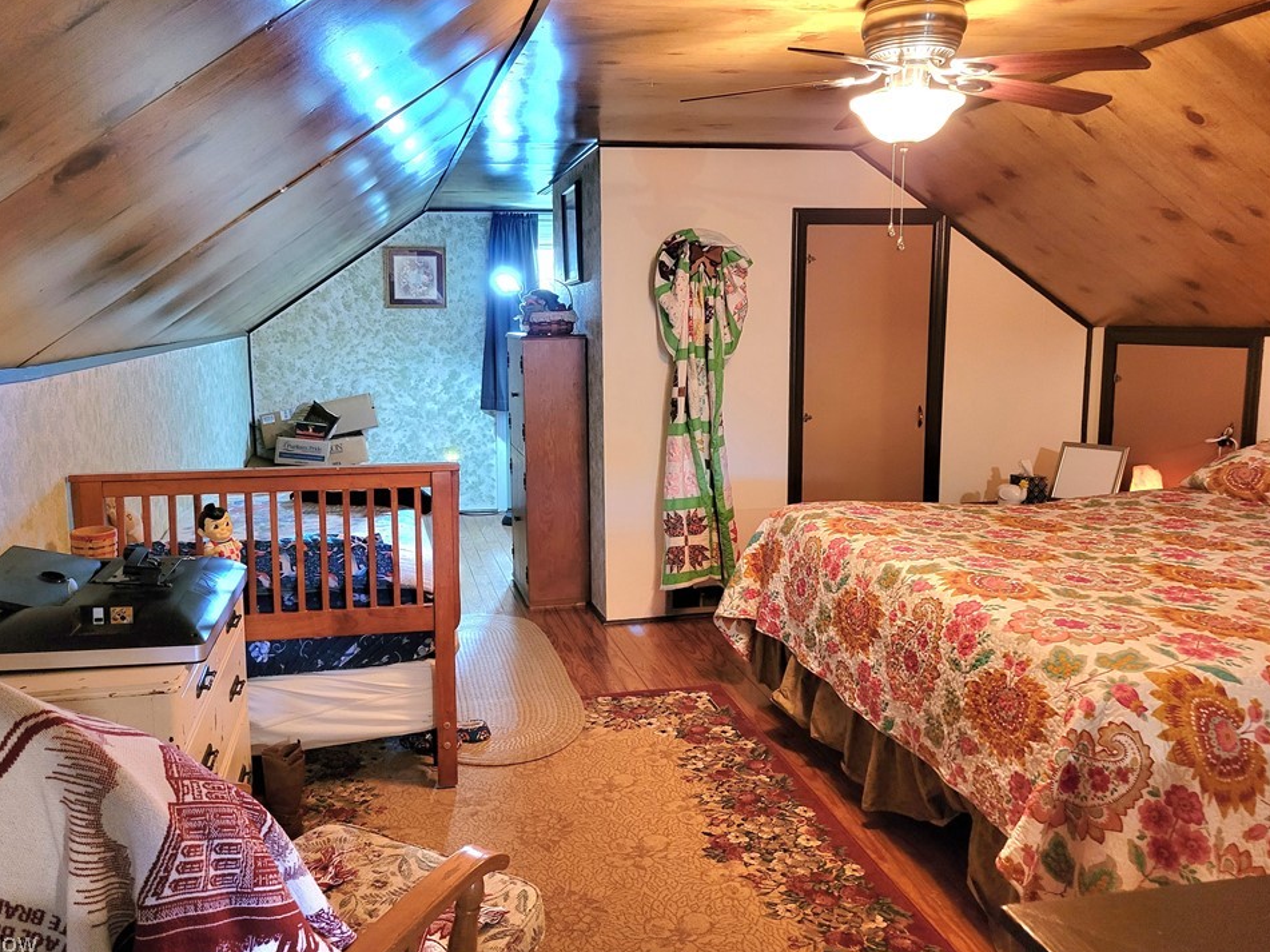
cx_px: 593
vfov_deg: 49.7
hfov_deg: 63.4
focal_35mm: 28
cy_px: 453
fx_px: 1027
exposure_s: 1/40
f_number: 1.8
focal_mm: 5.4
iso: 640
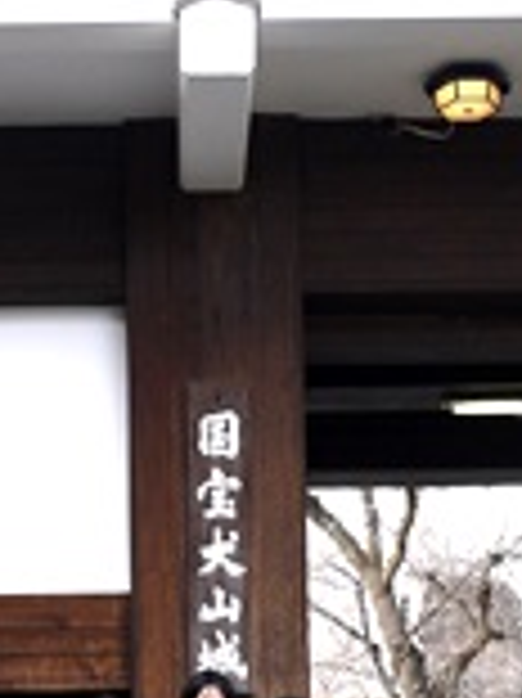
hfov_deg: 14.4
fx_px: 2054
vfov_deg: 18.4
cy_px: 797
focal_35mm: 102
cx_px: 94
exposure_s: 1/160
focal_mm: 14
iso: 160
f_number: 4.5
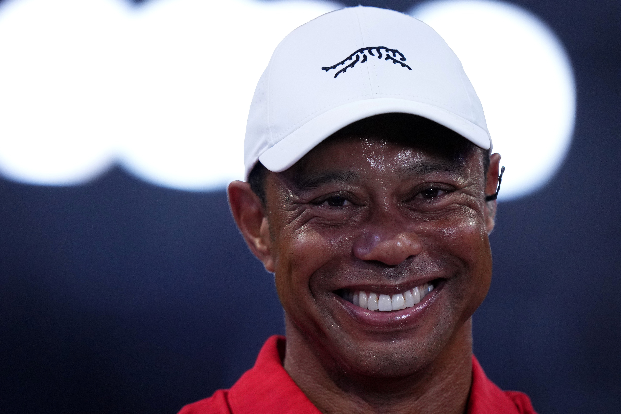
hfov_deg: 3.4
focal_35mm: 600
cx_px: 310
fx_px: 10349
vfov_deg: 2.3
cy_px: 207
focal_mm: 400
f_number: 2.8
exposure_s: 1/500
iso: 2500
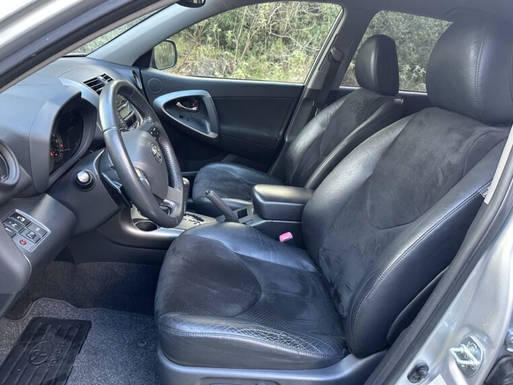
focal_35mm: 25
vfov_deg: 54.9
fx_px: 370
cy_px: 188
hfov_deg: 69.4
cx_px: 246
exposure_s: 1/60
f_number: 1.78
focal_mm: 6.86
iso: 320
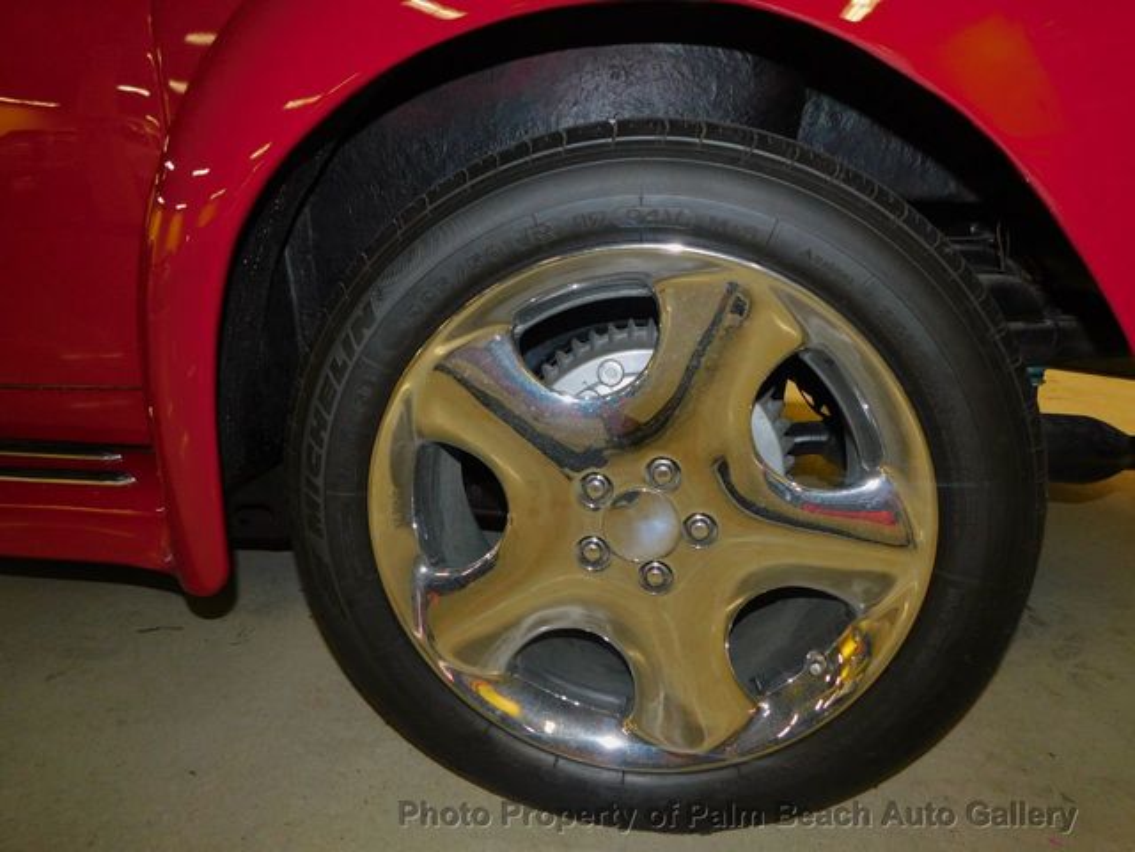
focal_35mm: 23
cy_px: 426
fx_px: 754
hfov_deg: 73.9
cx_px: 568
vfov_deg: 58.9
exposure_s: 1/30
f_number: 3
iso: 200
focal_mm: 4
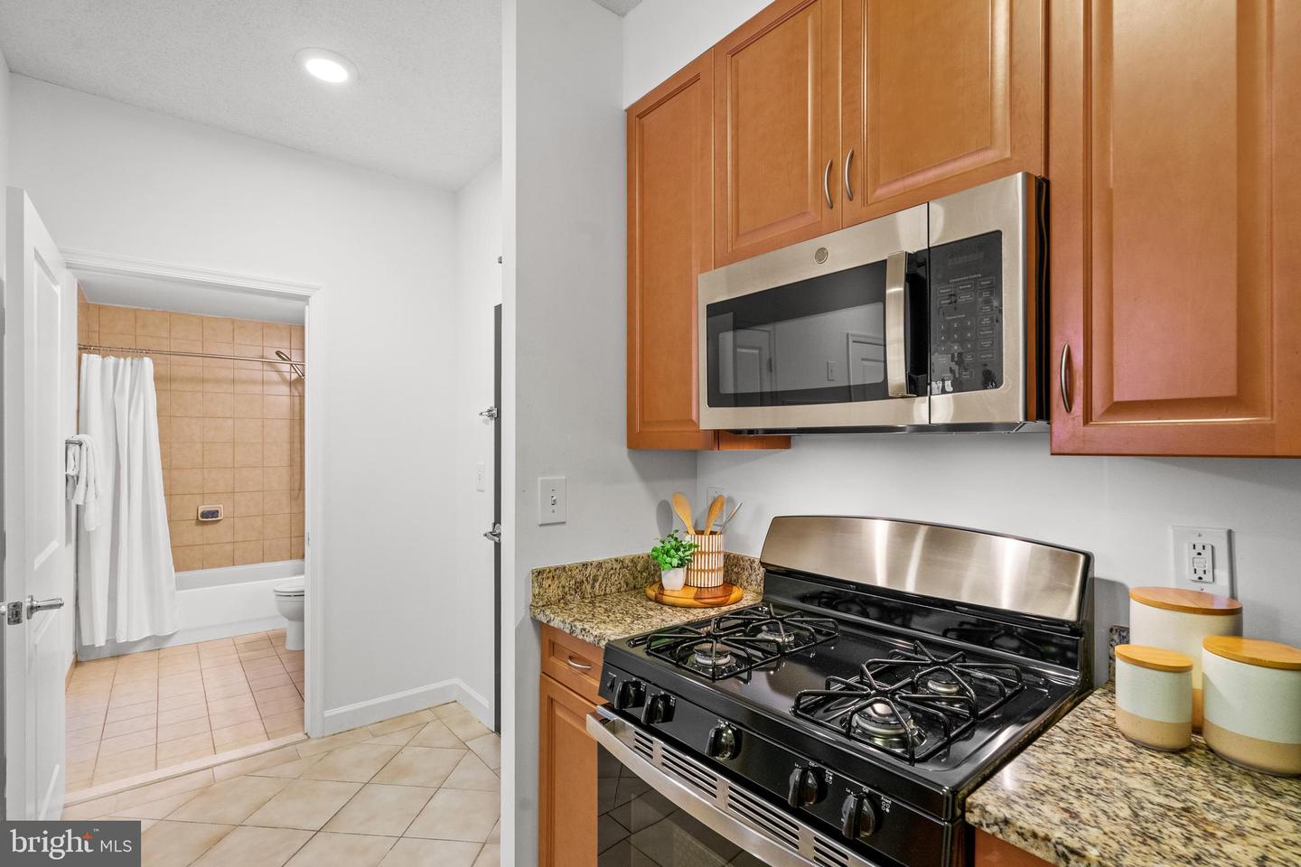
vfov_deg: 73.7
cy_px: 434
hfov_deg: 96.7
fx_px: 578
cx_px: 650
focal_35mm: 16
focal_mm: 16
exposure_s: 1/3
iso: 640
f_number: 8
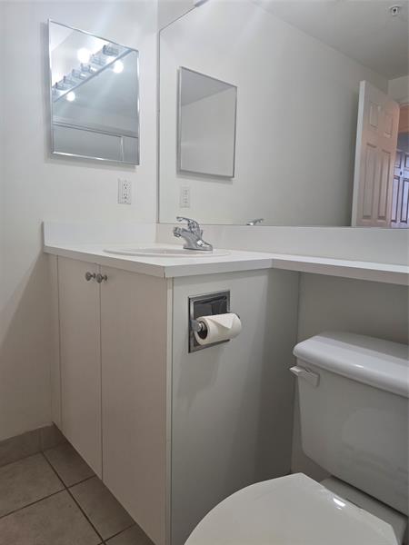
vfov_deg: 73.9
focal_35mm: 23
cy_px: 272
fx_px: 362
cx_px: 204
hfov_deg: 58.9
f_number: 1.7
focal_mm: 6.3
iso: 125
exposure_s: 1/120
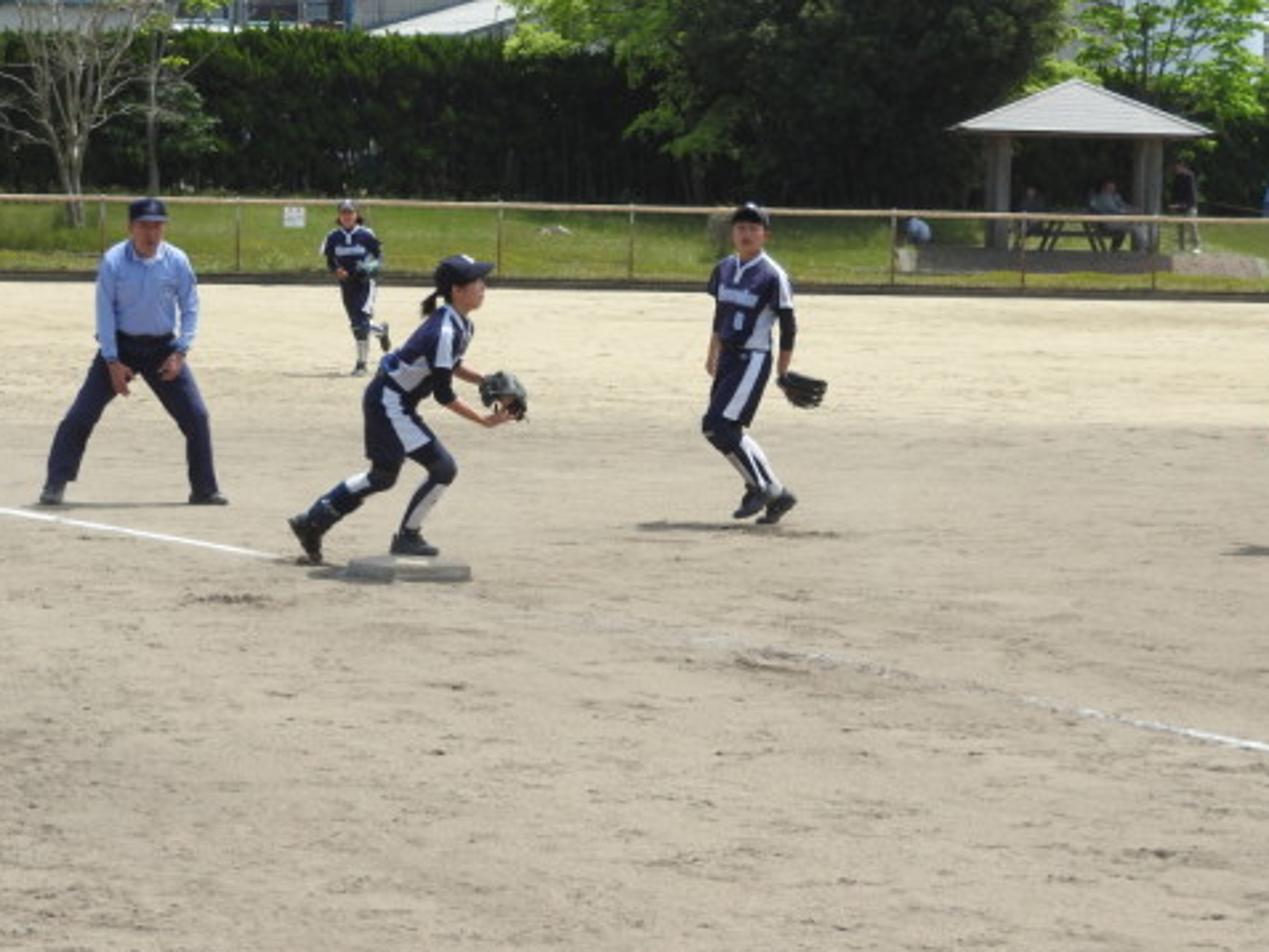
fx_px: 4840
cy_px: 420
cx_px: 633
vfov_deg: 11.2
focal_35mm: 132
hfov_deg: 14.9
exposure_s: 1/400
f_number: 4.8
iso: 100
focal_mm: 18.8
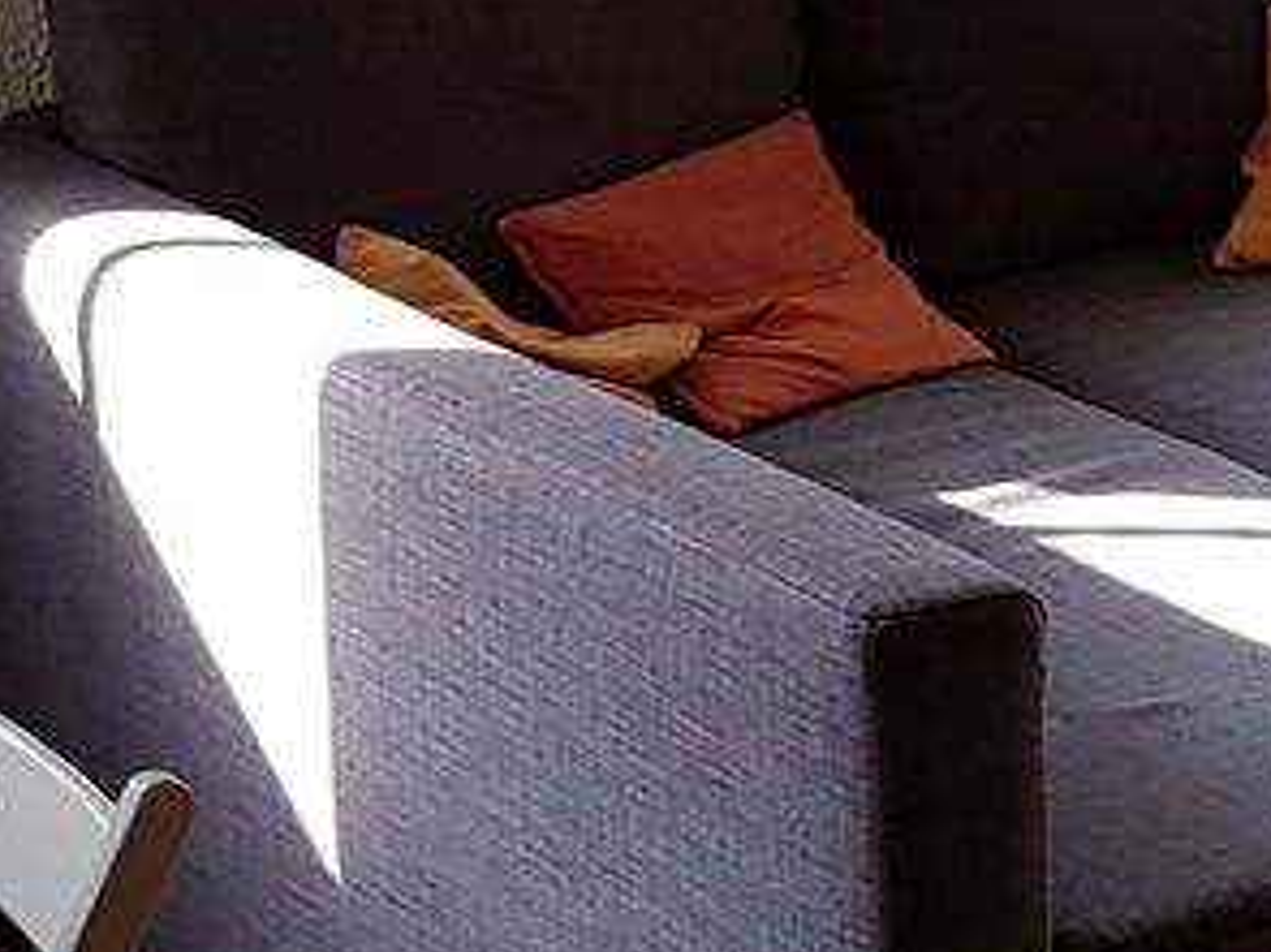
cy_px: 362
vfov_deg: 10.5
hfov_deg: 14.0
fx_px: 5175
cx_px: 883
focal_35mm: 141
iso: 80
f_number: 1.7
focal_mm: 4.2
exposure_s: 1/120
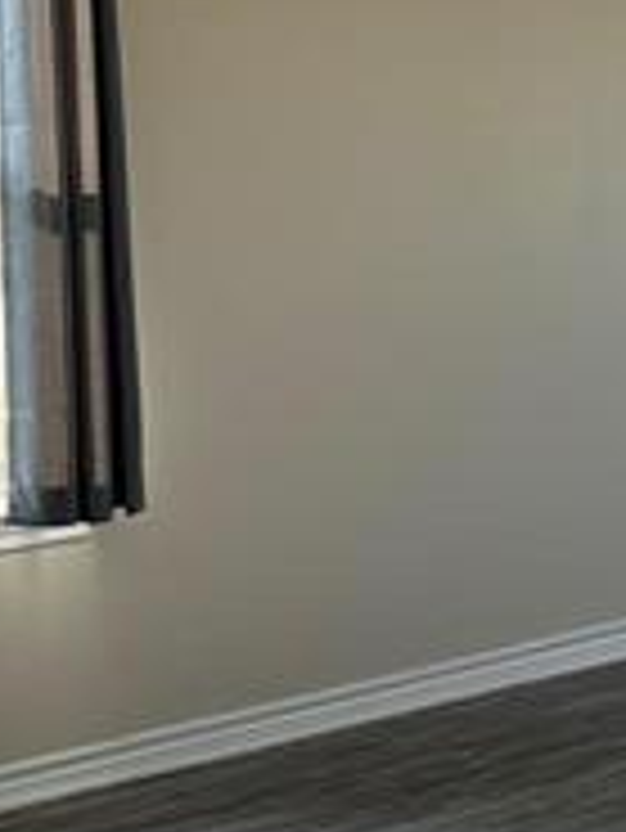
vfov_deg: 18.2
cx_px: 572
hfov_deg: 13.6
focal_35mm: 108
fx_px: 2601
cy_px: 387
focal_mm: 5.7
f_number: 1.5
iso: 64
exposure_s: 1/120
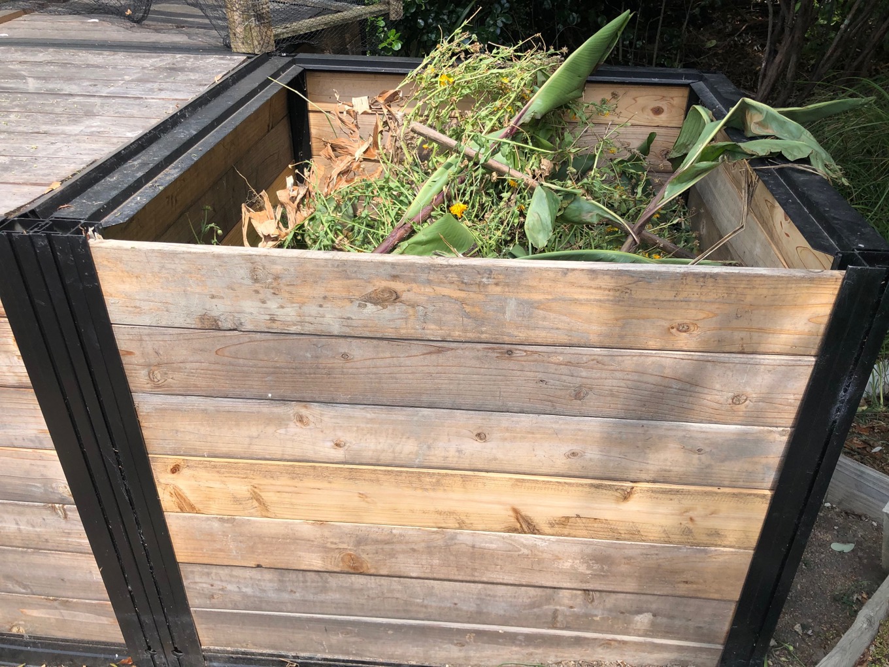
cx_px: 444
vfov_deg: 49.7
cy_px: 334
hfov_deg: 63.4
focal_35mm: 28
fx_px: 719
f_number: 1.8
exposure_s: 1/704
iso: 20
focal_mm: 3.99
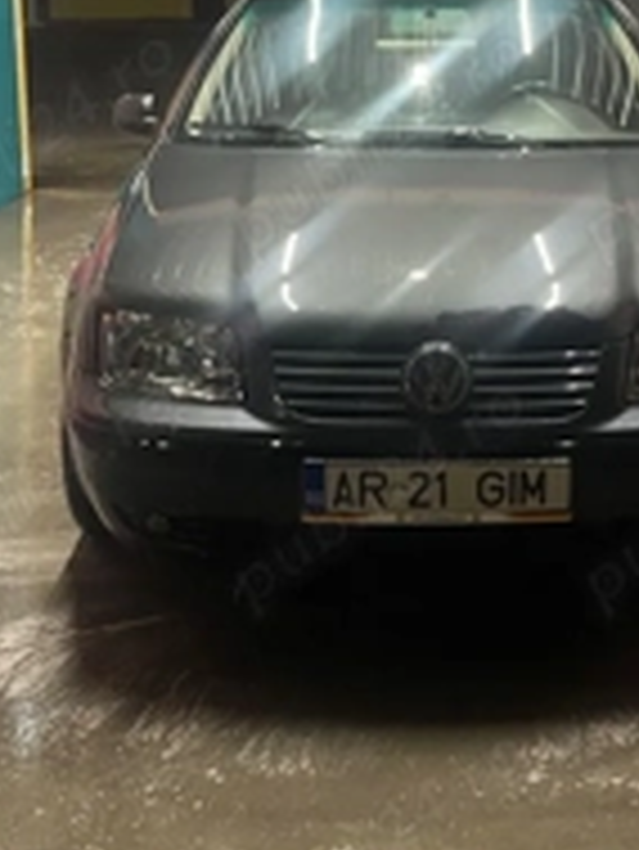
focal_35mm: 55
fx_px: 1352
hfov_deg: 26.3
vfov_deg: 34.1
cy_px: 198
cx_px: 468
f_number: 1.6
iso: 250
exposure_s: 1/50
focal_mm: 5.1
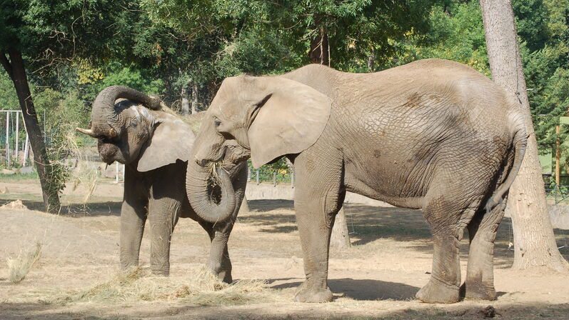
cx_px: 285
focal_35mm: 104
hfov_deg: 20.6
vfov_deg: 11.6
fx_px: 1569
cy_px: 133
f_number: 10
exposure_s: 1/250
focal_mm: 66
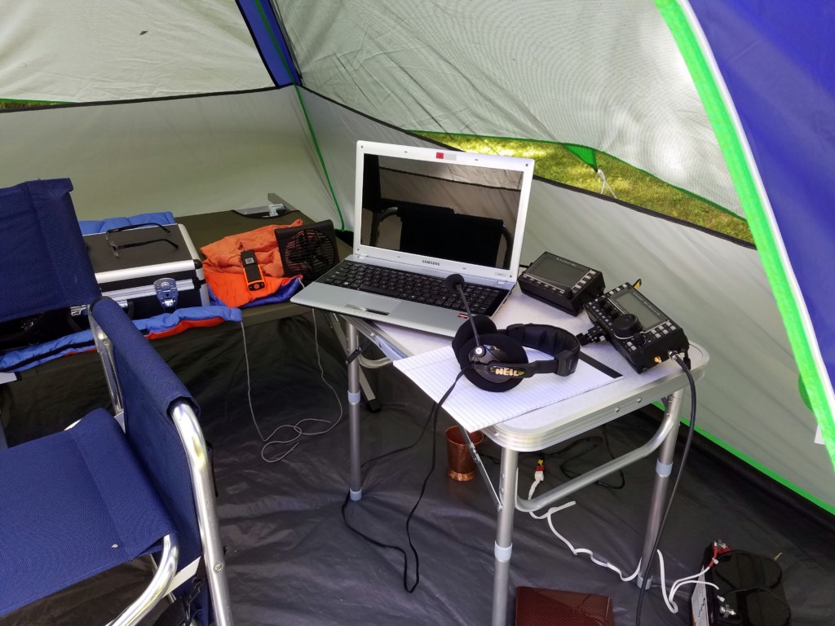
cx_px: 418
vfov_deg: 53.1
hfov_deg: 67.3
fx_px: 627
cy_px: 313
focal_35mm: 26
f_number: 1.7
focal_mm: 4.2
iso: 80
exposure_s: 1/120
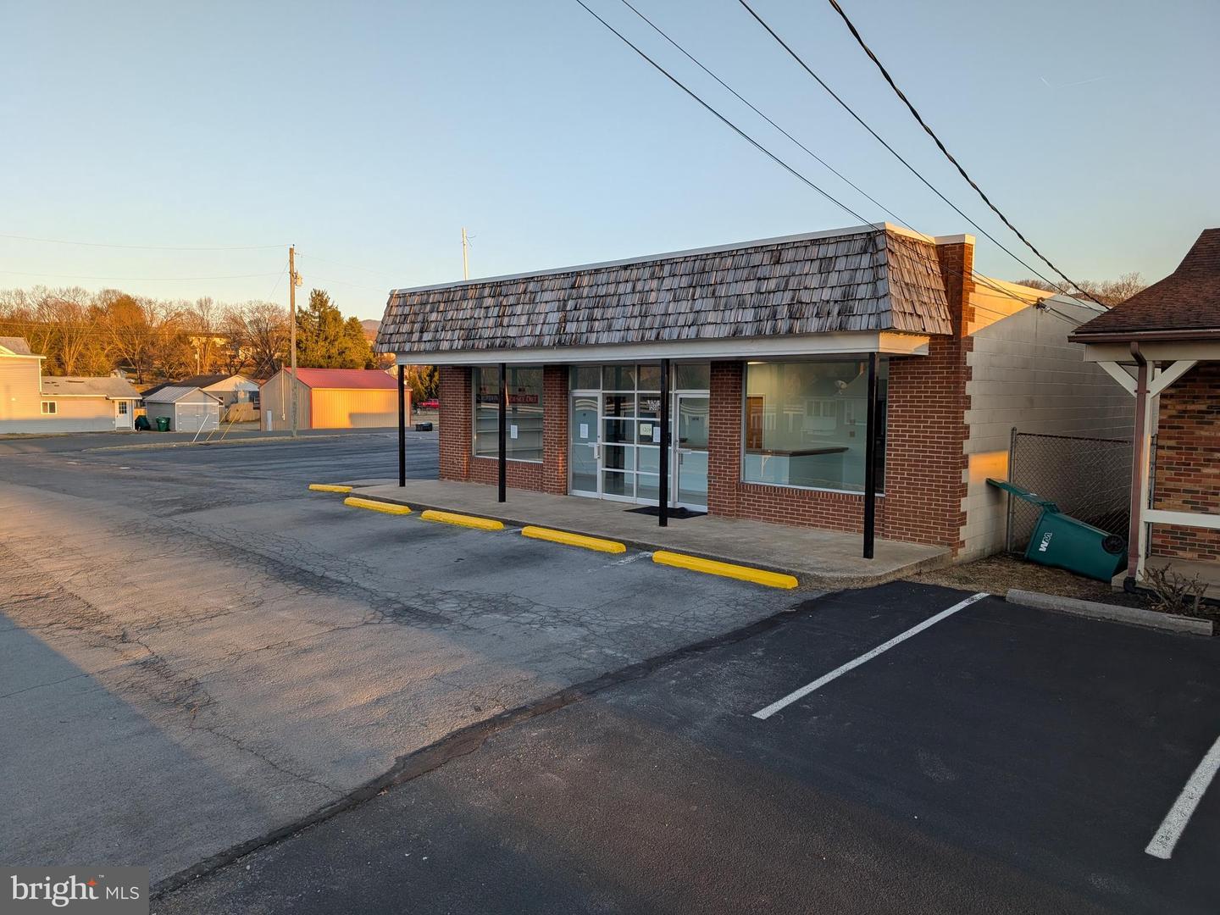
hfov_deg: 71.6
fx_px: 846
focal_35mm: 24
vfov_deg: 56.8
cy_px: 458
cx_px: 610
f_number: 1.68
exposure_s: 1/221
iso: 20
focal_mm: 6.9
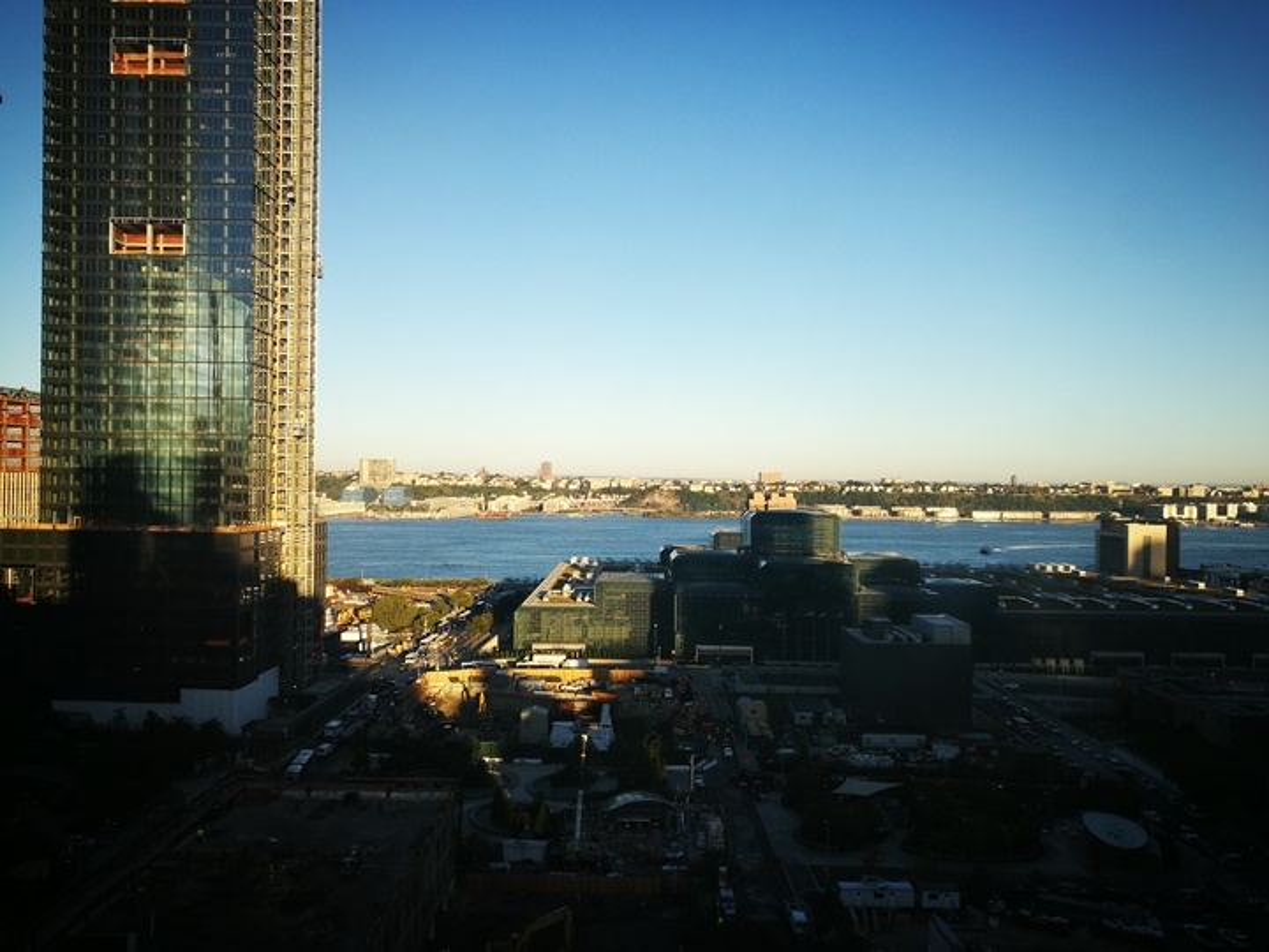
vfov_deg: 51.4
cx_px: 634
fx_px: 990
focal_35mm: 27
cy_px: 476
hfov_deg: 65.3
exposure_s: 1/339
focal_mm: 4.5
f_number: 2.2
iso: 50
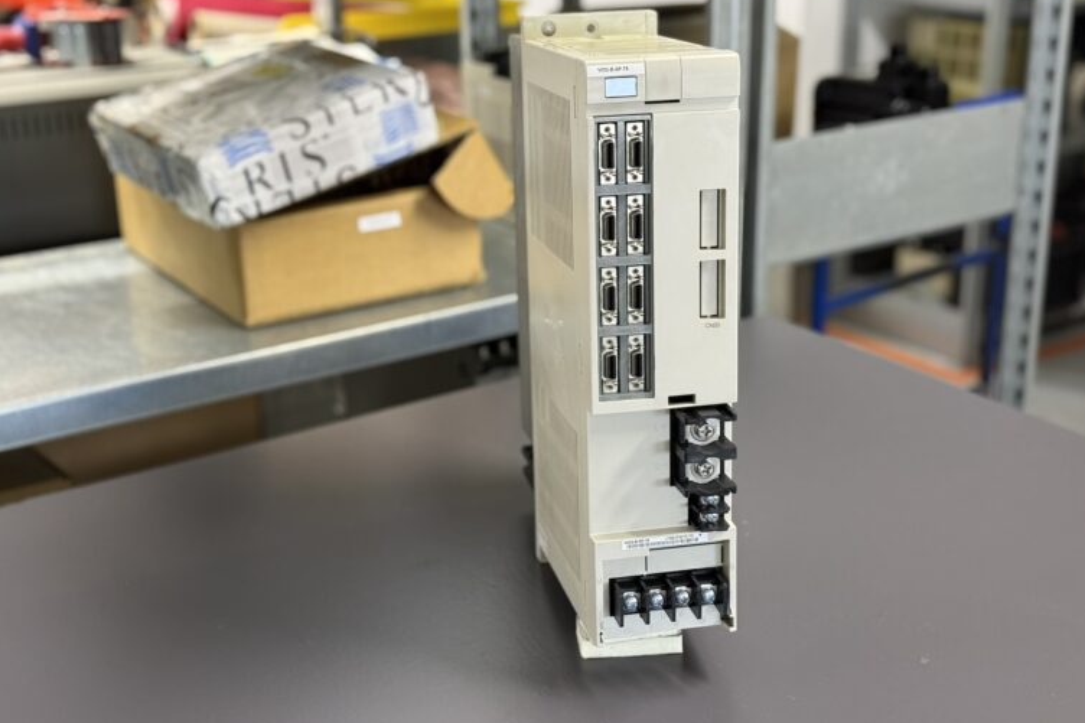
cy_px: 349
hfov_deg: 38.9
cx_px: 553
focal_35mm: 51
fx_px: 1537
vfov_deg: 26.5
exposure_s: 1/50
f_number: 1.78
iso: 250
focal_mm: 6.76
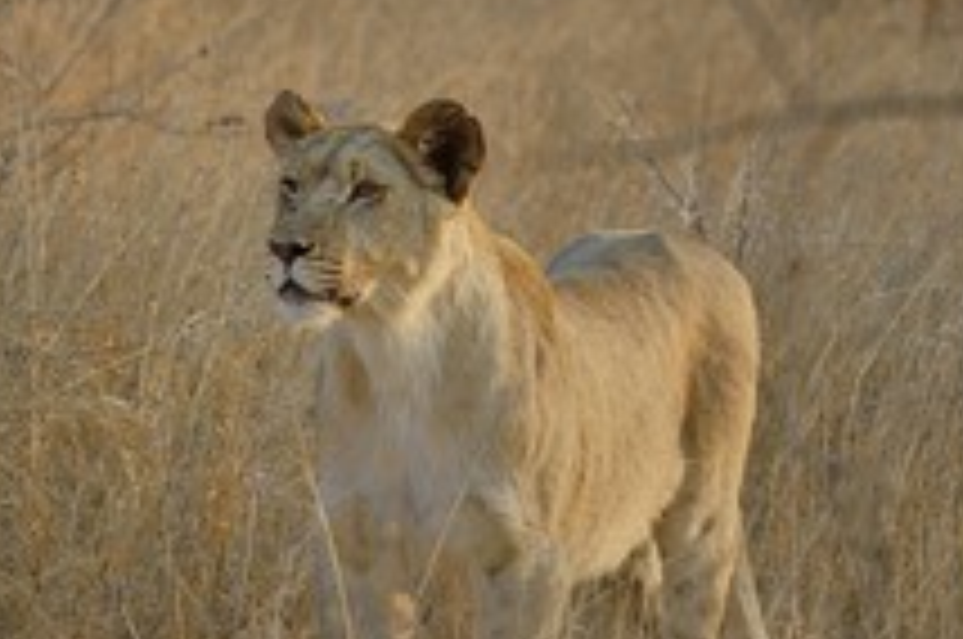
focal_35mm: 393
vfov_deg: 3.5
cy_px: 360
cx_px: 166
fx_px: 10497
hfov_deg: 5.2
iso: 400
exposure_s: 1/400
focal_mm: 200
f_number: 8
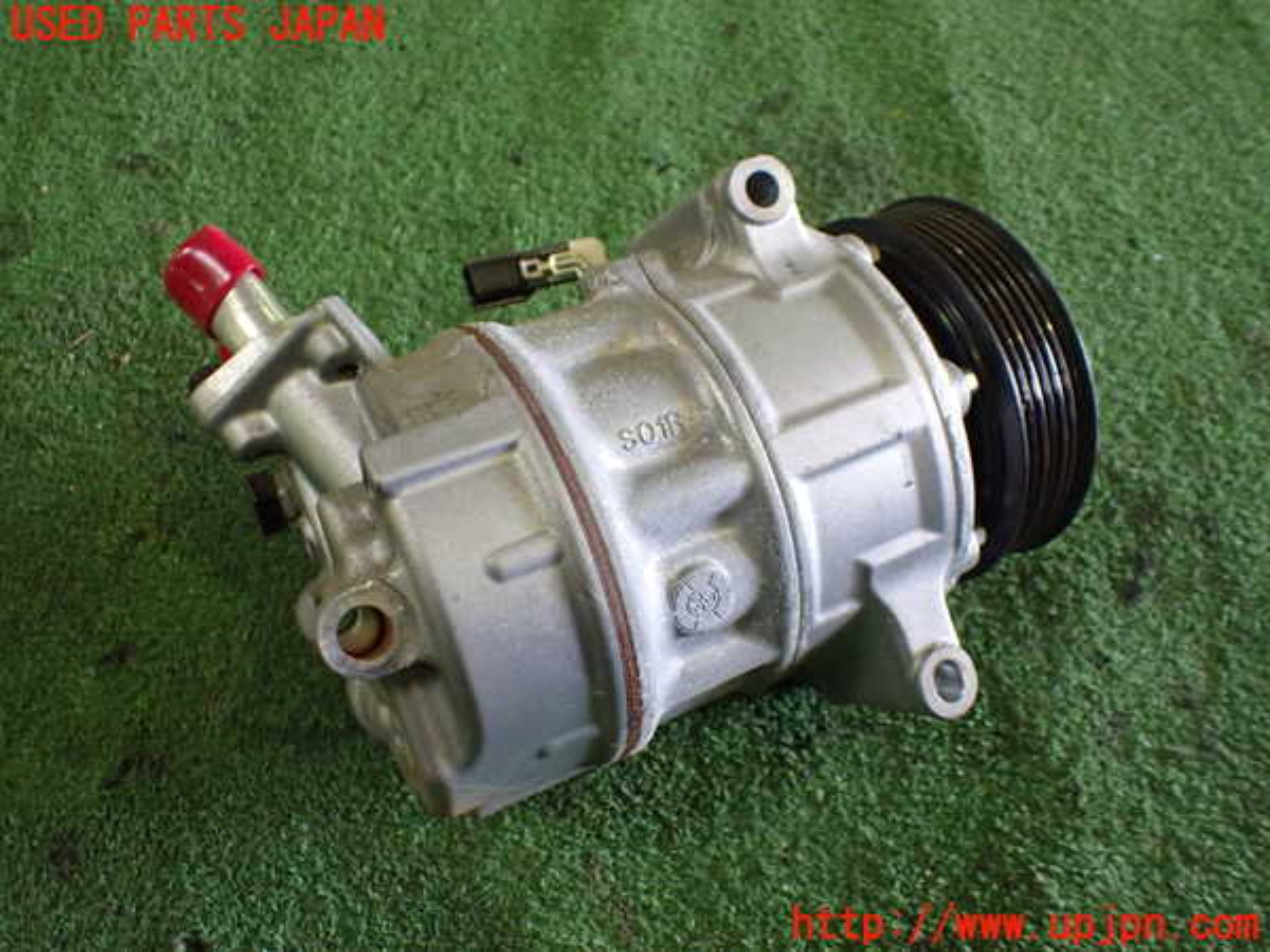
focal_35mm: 30
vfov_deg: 46.8
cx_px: 635
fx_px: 1101
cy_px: 476
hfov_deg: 60.0
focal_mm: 5.4
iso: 800
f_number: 2.3
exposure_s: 1/100
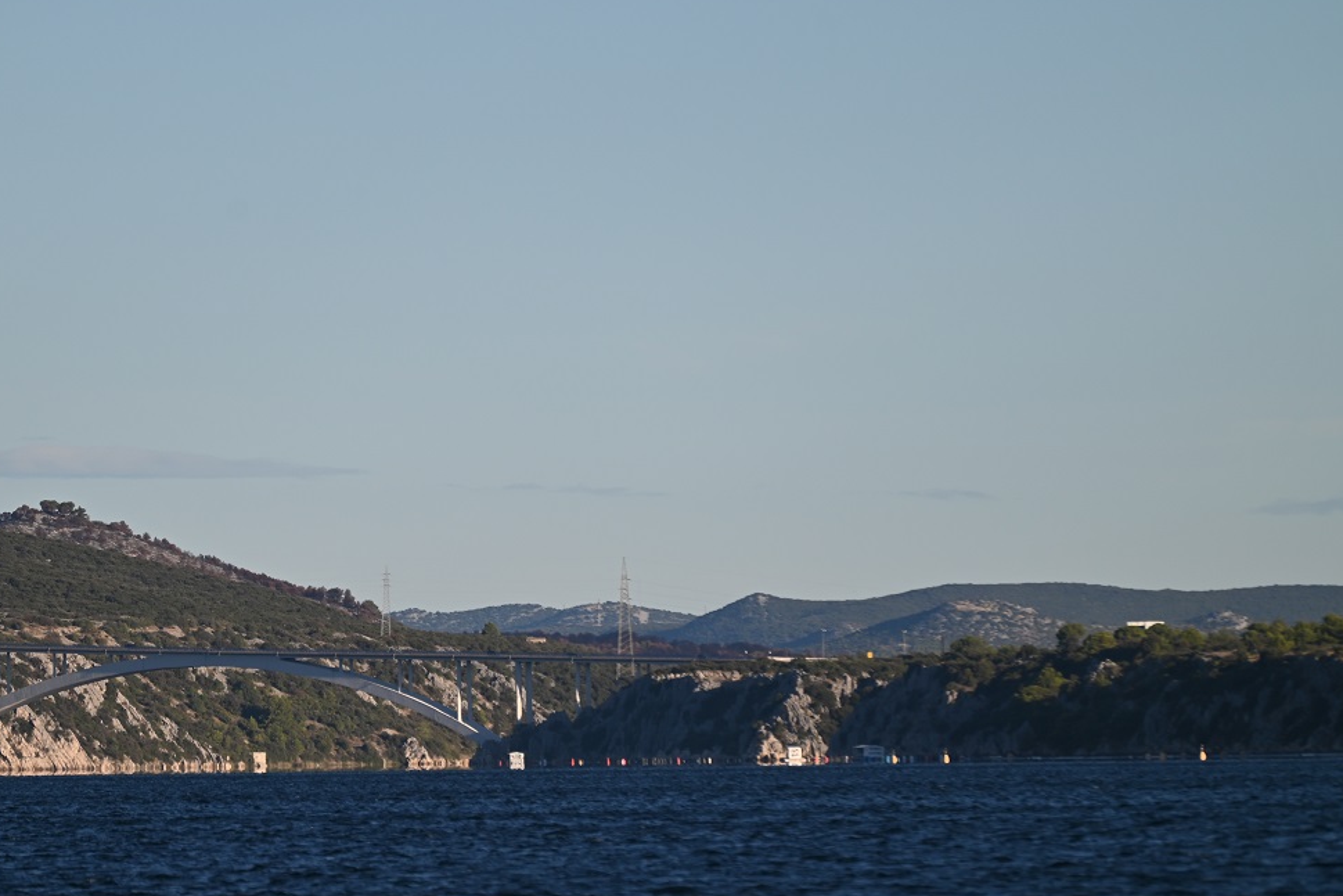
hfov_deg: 5.7
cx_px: 505
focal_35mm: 362
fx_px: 13506
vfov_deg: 3.8
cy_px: 448
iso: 140
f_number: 5.6
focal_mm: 270
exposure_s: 1/1000
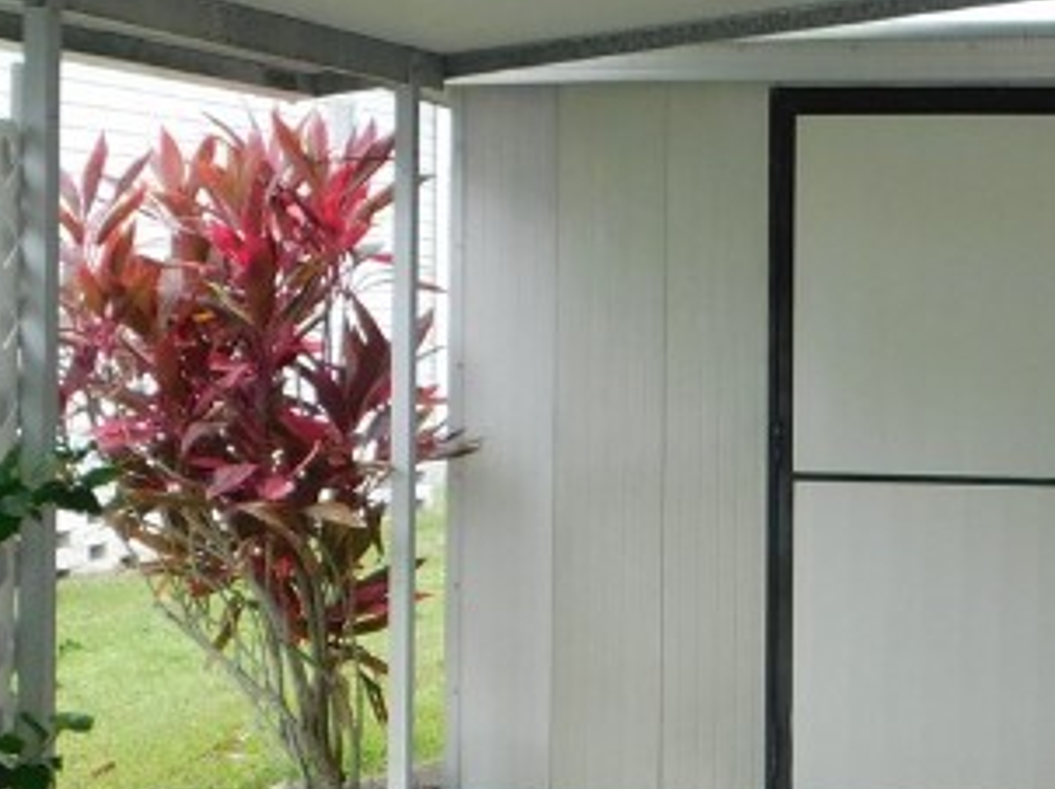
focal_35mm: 78
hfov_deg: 24.0
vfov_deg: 18.9
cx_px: 1038
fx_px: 2375
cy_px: 332
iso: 125
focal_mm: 4
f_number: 3
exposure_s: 1/400
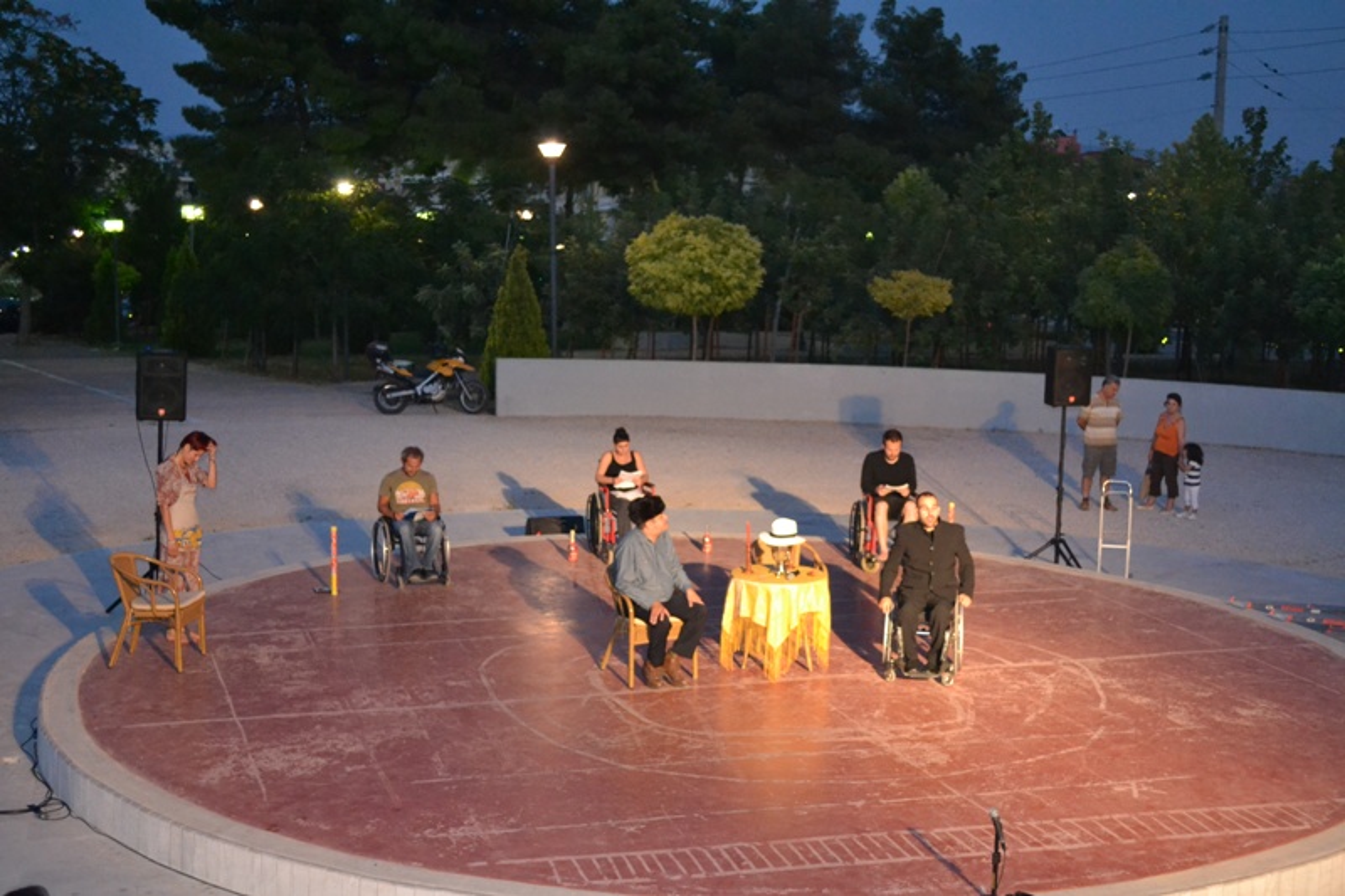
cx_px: 672
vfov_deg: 29.9
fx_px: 1681
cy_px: 448
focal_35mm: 45
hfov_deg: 43.6
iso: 3200
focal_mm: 30
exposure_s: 1/60
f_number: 4.5
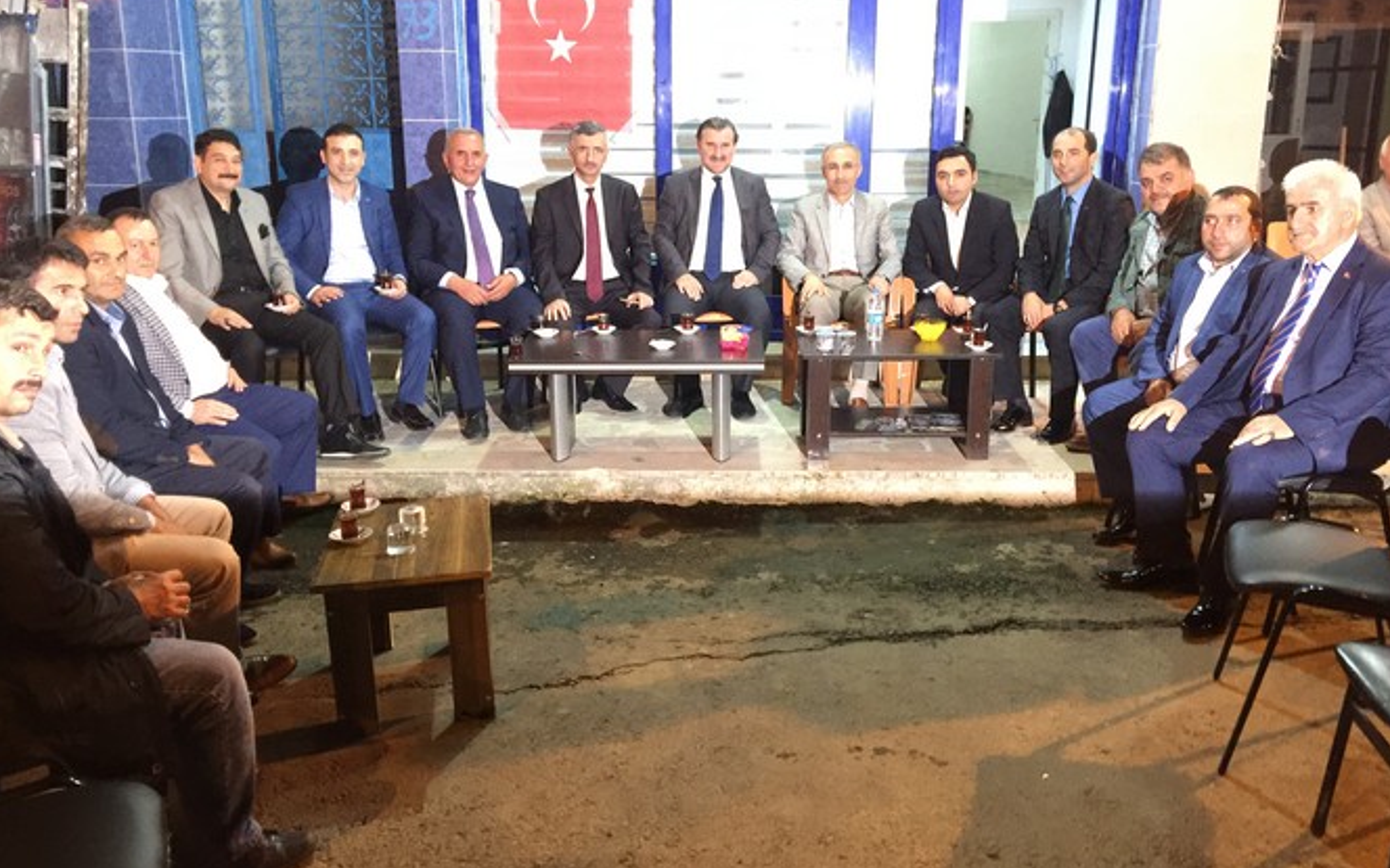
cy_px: 402
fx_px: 1174
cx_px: 695
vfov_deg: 40.6
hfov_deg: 61.2
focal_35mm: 31
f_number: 2.2
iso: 125
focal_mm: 4.15
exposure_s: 1/8
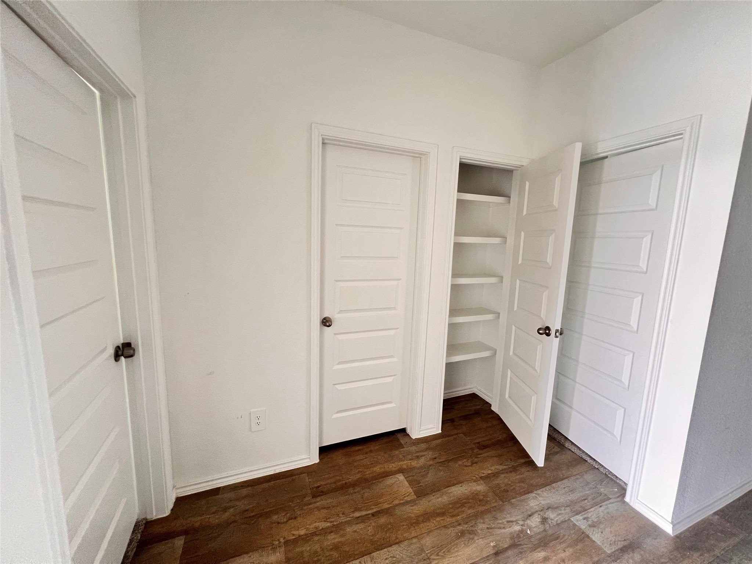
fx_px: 282
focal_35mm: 13
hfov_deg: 106.2
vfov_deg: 89.9
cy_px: 282
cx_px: 376
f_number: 1.8
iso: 400
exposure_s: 1/60
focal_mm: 1.57
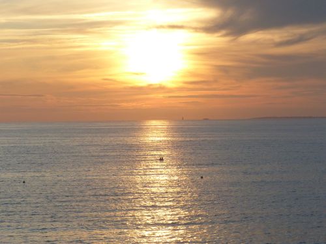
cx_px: 163
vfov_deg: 10.2
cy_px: 122
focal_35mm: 145
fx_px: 1366
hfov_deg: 13.6
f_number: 5
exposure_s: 1/2000
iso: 400
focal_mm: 26.1
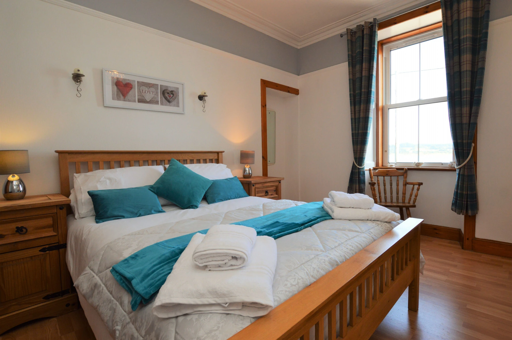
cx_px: 256
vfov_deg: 69.5
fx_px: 245
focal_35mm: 17
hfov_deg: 92.5
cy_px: 170
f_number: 5.6
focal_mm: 11.5
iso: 360
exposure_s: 1/125
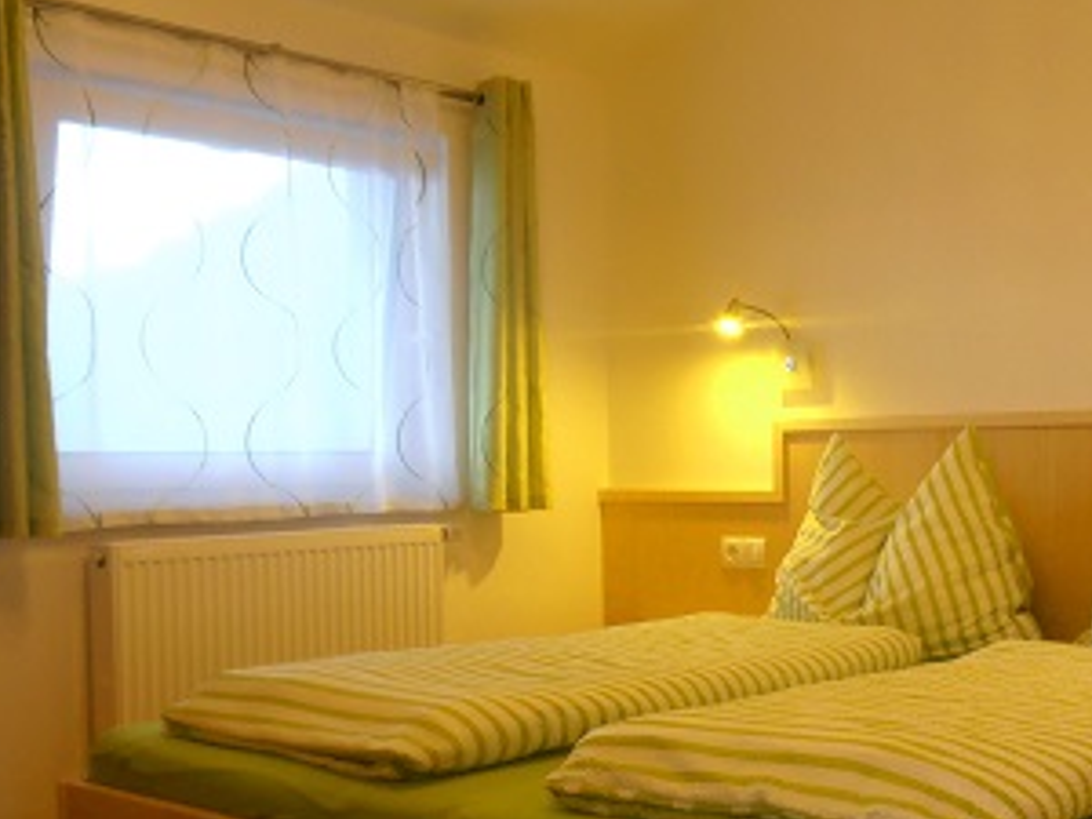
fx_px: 1514
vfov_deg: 30.2
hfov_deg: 39.2
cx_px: 728
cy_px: 462
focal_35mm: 48
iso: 125
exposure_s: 1/13
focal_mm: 4.2
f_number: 3
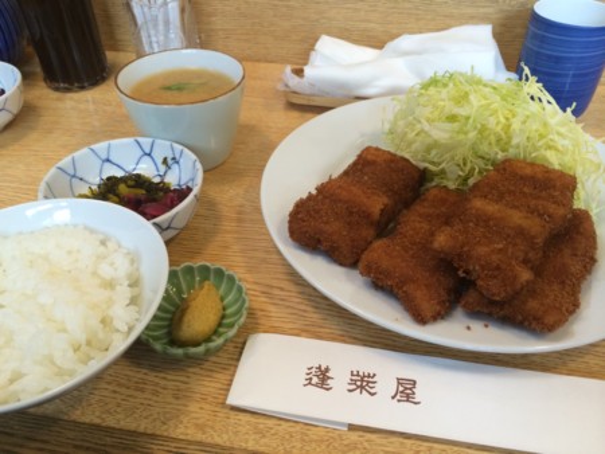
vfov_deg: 46.8
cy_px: 227
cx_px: 302
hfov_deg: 59.9
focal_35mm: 30
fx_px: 525
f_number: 2.2
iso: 64
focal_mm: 4.12
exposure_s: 1/30
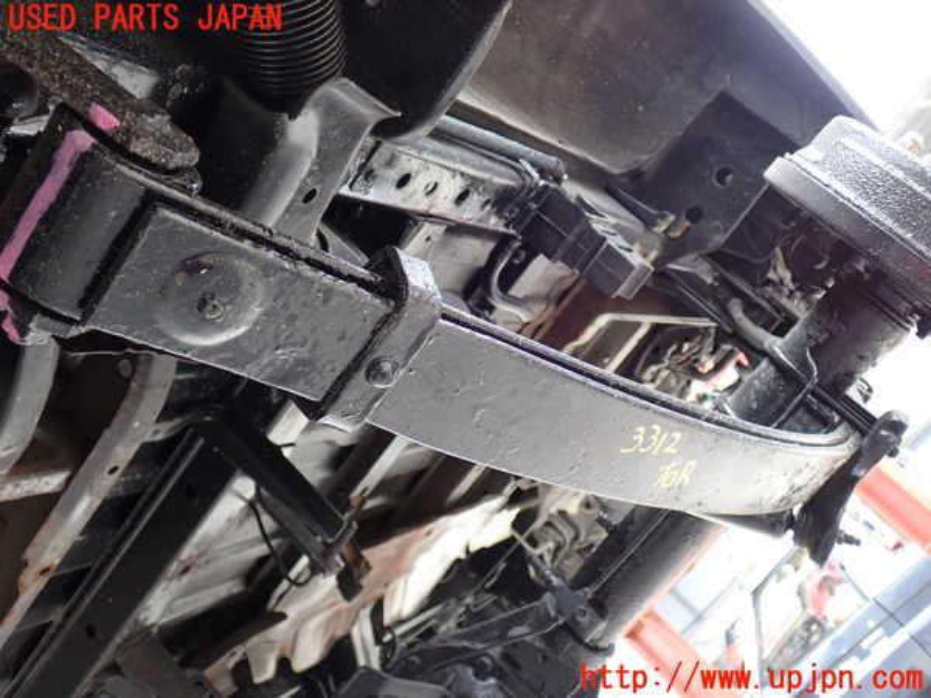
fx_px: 1022
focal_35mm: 38
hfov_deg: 49.0
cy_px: 349
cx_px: 466
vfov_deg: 37.7
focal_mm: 6.83
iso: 200
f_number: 2.7
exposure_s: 1/50
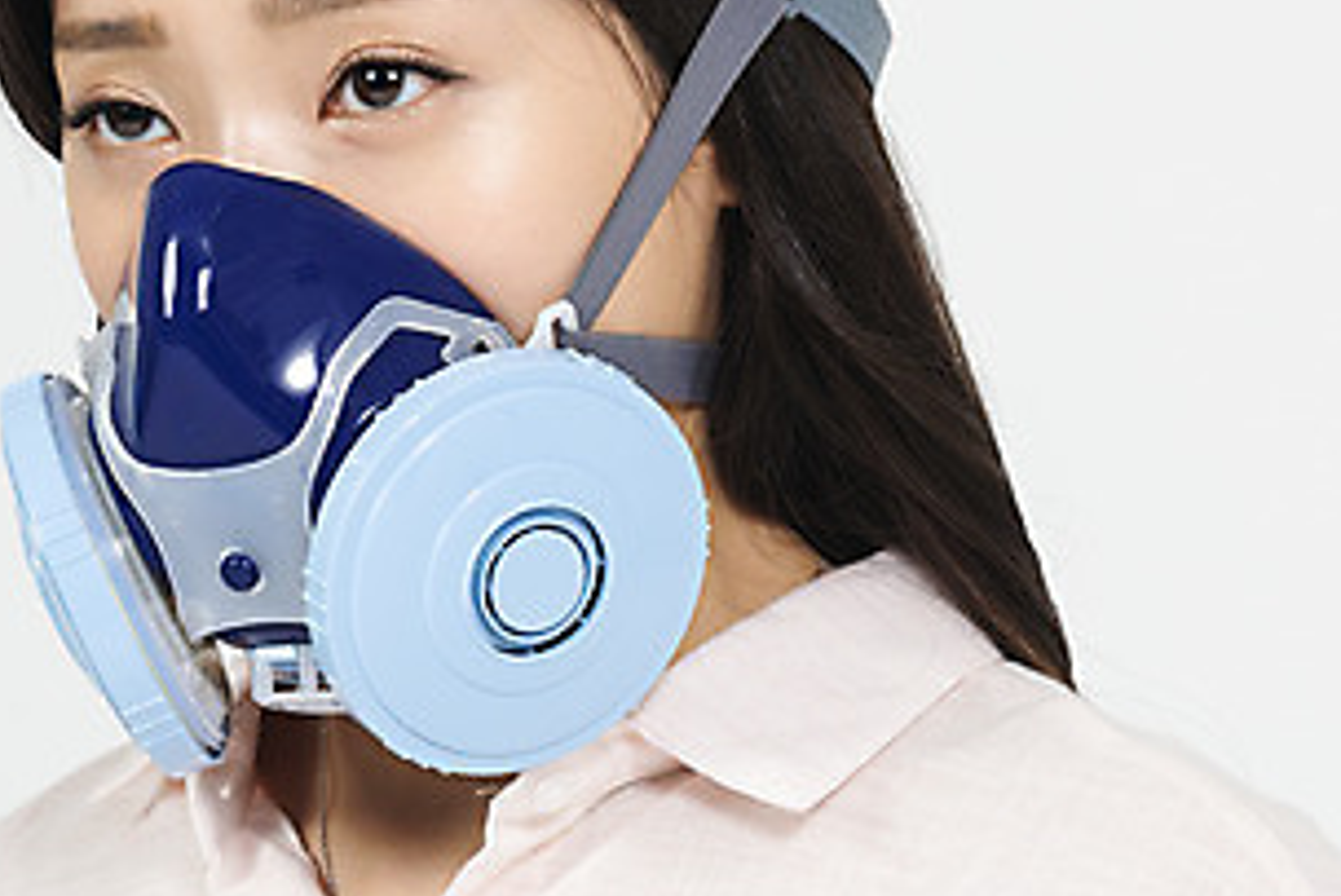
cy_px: 243
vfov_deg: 3.8
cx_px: 659
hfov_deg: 5.6
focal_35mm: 365
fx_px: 13602
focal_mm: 185
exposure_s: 1/125
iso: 100
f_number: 13
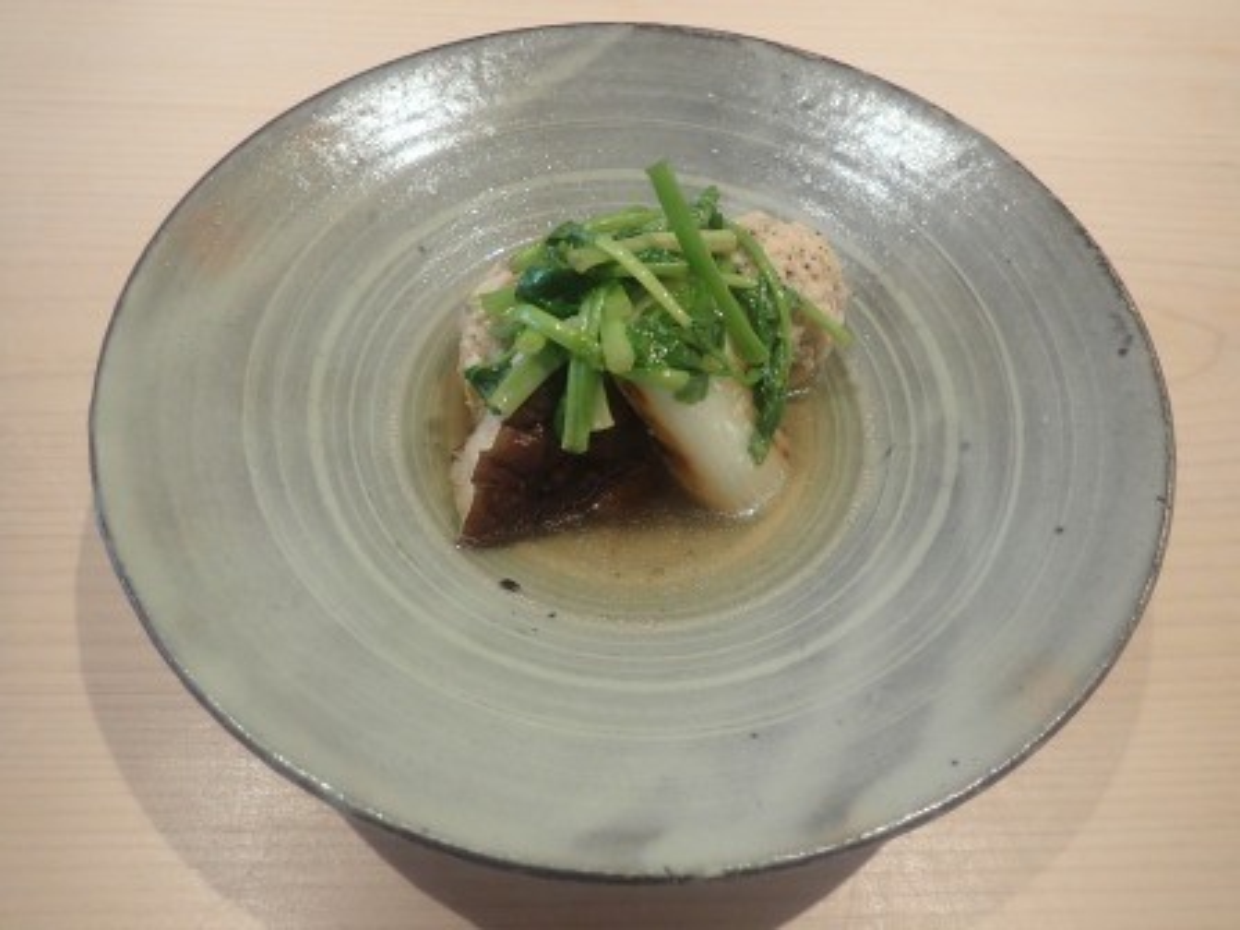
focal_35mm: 25
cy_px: 465
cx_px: 620
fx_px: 896
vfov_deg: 54.9
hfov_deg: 69.4
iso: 200
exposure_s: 1/60
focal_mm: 4.5
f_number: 2
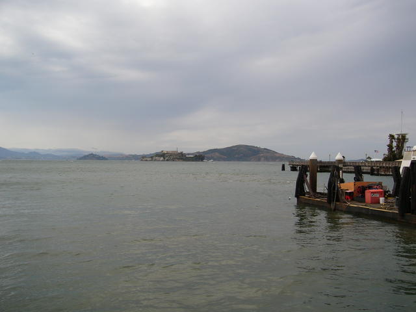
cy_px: 156
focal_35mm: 35
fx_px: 421
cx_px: 208
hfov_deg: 52.6
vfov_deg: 40.7
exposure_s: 1/200
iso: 50
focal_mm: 5.8
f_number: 8
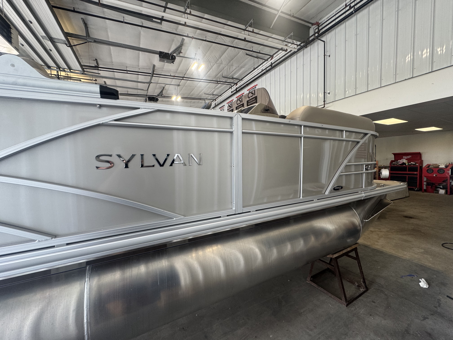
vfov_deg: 85.7
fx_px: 183
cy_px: 170
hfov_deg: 102.1
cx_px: 226
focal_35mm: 14
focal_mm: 2.22
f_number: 2.2
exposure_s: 1/99
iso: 80
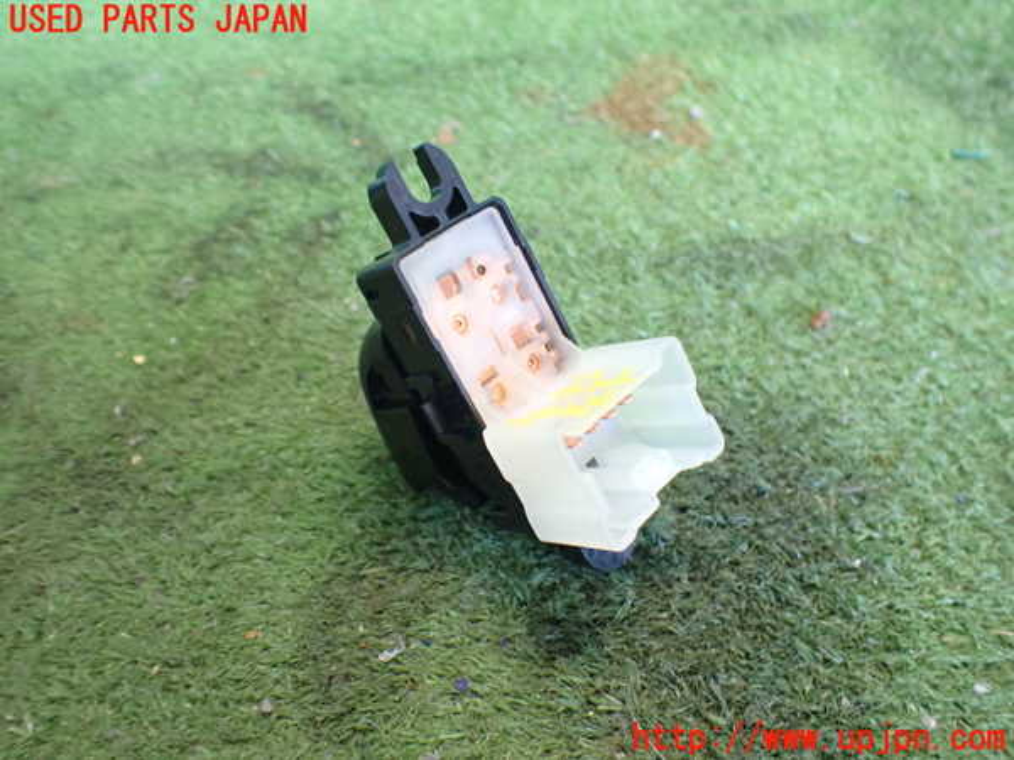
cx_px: 507
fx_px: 879
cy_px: 380
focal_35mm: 30
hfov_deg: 60.0
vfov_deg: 46.8
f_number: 2.3
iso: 800
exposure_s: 1/60
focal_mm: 5.4
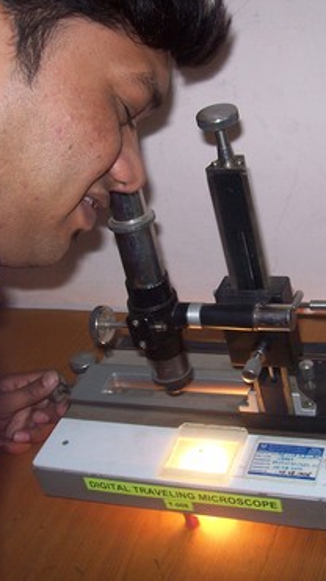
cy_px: 290
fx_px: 815
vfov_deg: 39.2
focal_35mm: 53
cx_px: 194
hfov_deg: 22.6
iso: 80
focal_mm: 6
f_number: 2.7
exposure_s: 1/64
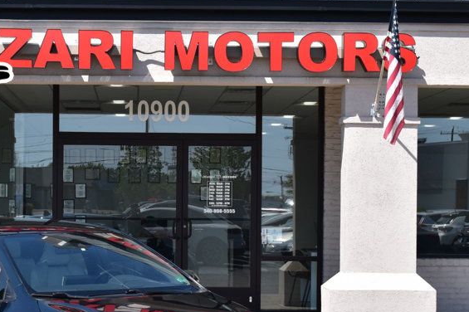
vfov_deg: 15.6
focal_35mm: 87
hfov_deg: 23.3
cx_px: 154
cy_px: 234
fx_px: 1133
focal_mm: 32
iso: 400
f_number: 11
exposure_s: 1/500
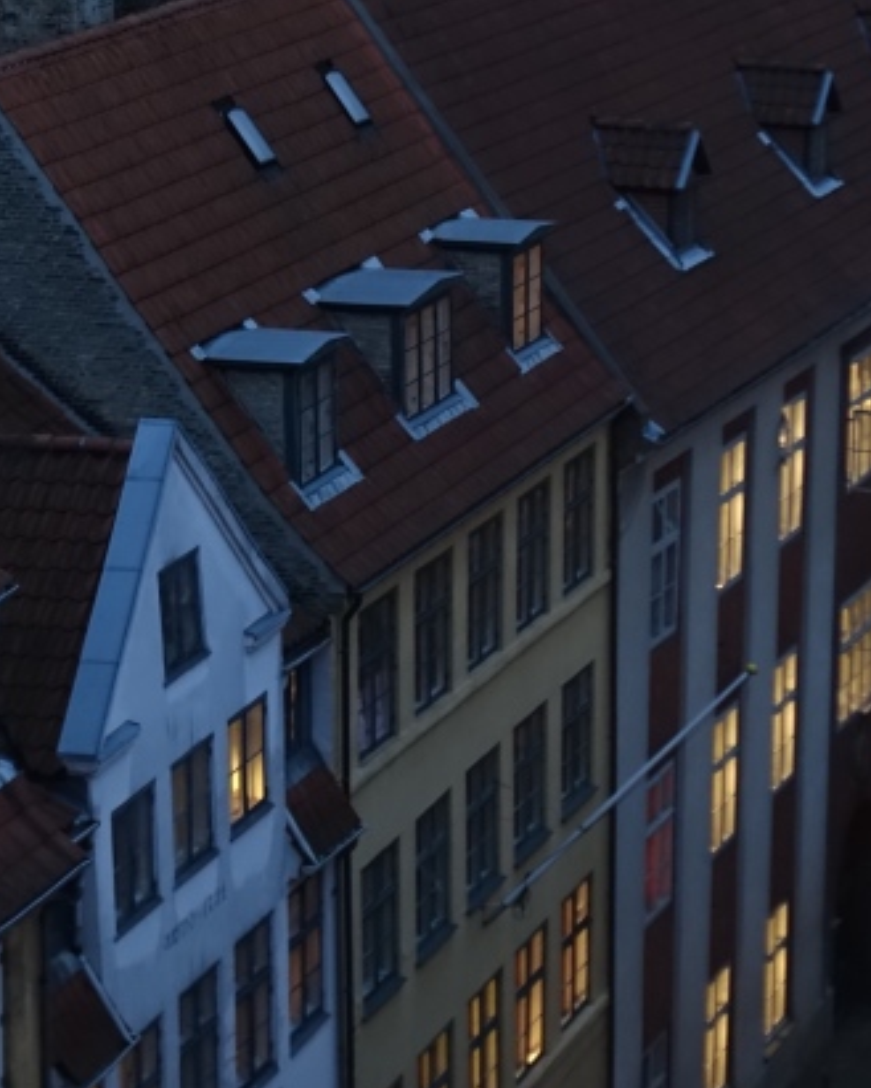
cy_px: 336
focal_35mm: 138
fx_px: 4445
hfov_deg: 11.2
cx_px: 461
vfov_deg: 13.9
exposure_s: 1/13
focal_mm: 21.79
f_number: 2.8
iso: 800
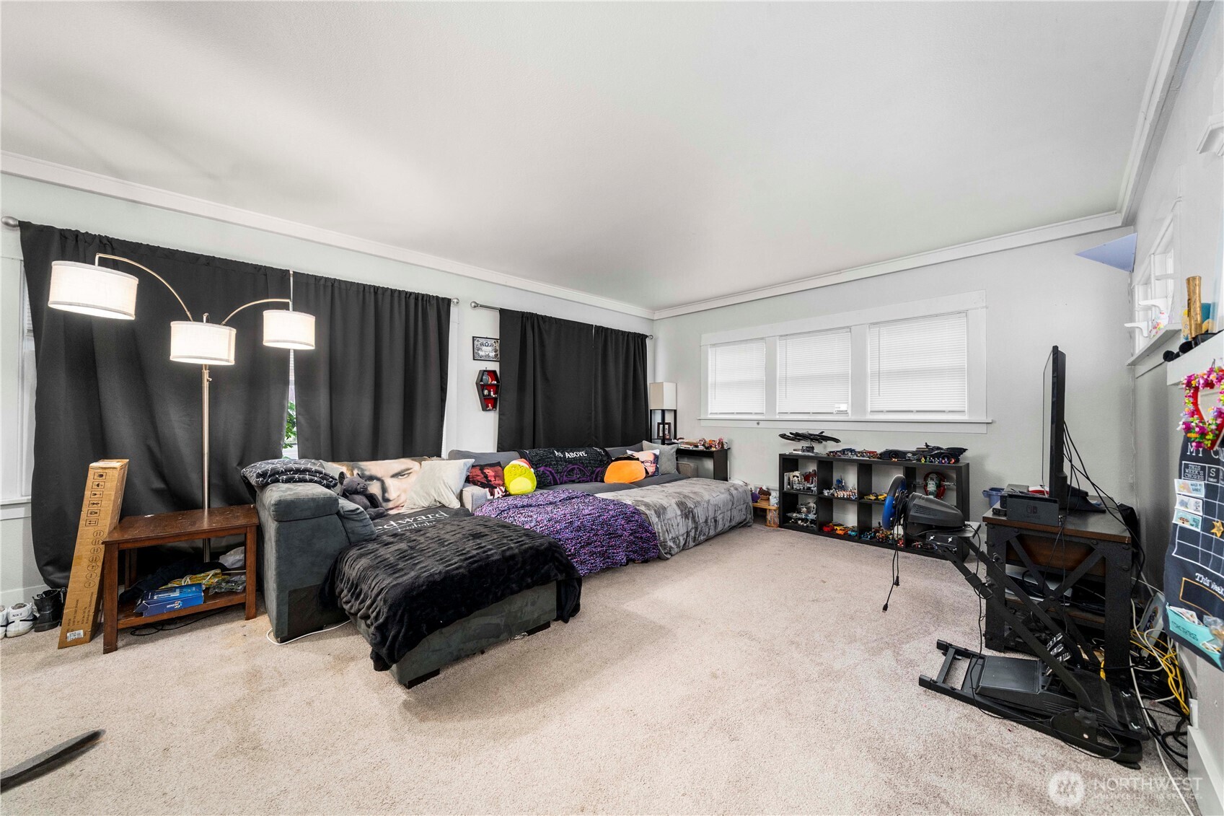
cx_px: 612
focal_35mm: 12
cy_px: 408
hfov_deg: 112.6
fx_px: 408
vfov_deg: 90.0
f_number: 7.1
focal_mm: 12
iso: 1000
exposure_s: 1/60
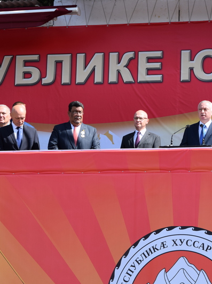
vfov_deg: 16.5
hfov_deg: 12.3
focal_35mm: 120
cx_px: 194
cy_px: 142
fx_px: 978
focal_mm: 55
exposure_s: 1/250
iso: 200
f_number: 8
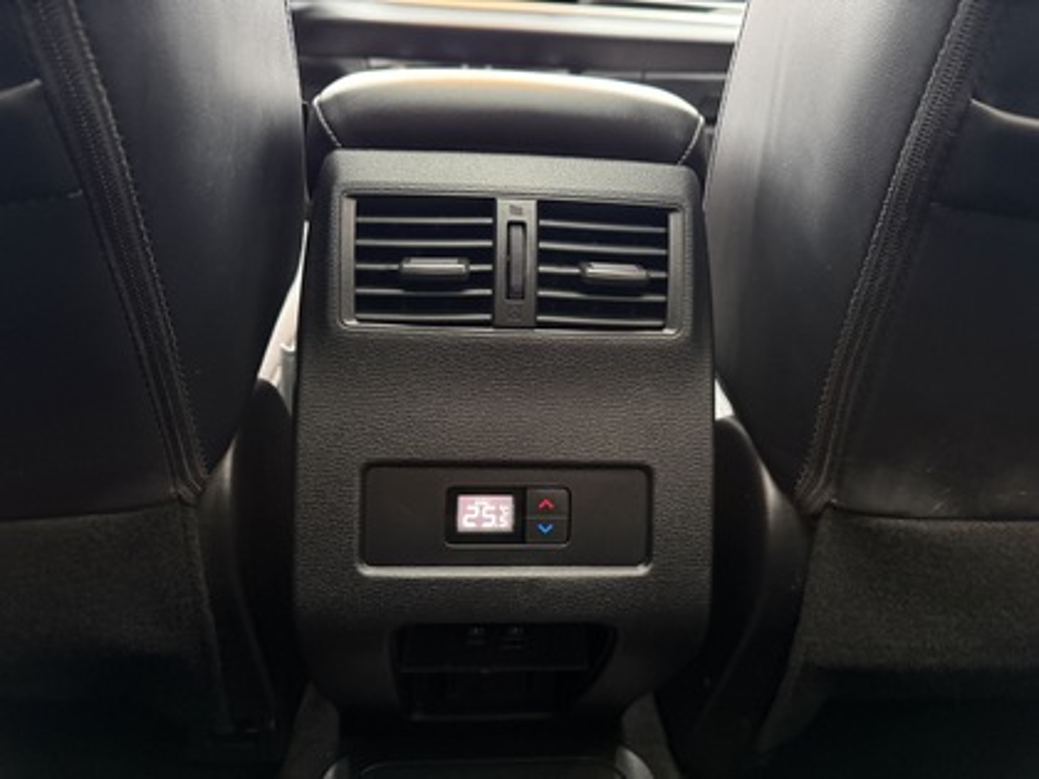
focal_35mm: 24
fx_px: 720
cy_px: 390
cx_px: 520
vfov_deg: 56.8
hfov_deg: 71.6
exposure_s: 1/30
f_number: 1.78
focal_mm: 6.76
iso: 1000
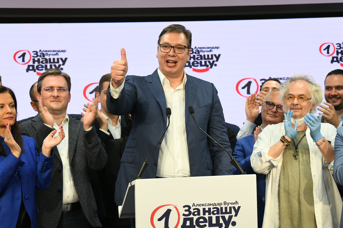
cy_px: 114
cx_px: 172
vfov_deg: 13.0
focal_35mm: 105
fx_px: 1000
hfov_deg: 19.5
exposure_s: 1/320
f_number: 6.3
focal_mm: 105
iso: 4000
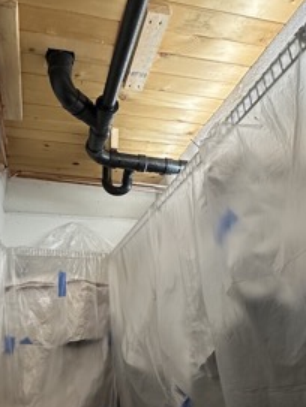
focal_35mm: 33
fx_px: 389
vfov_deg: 55.4
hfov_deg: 42.9
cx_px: 138
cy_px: 201
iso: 320
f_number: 2.2
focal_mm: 2.22
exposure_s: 1/100
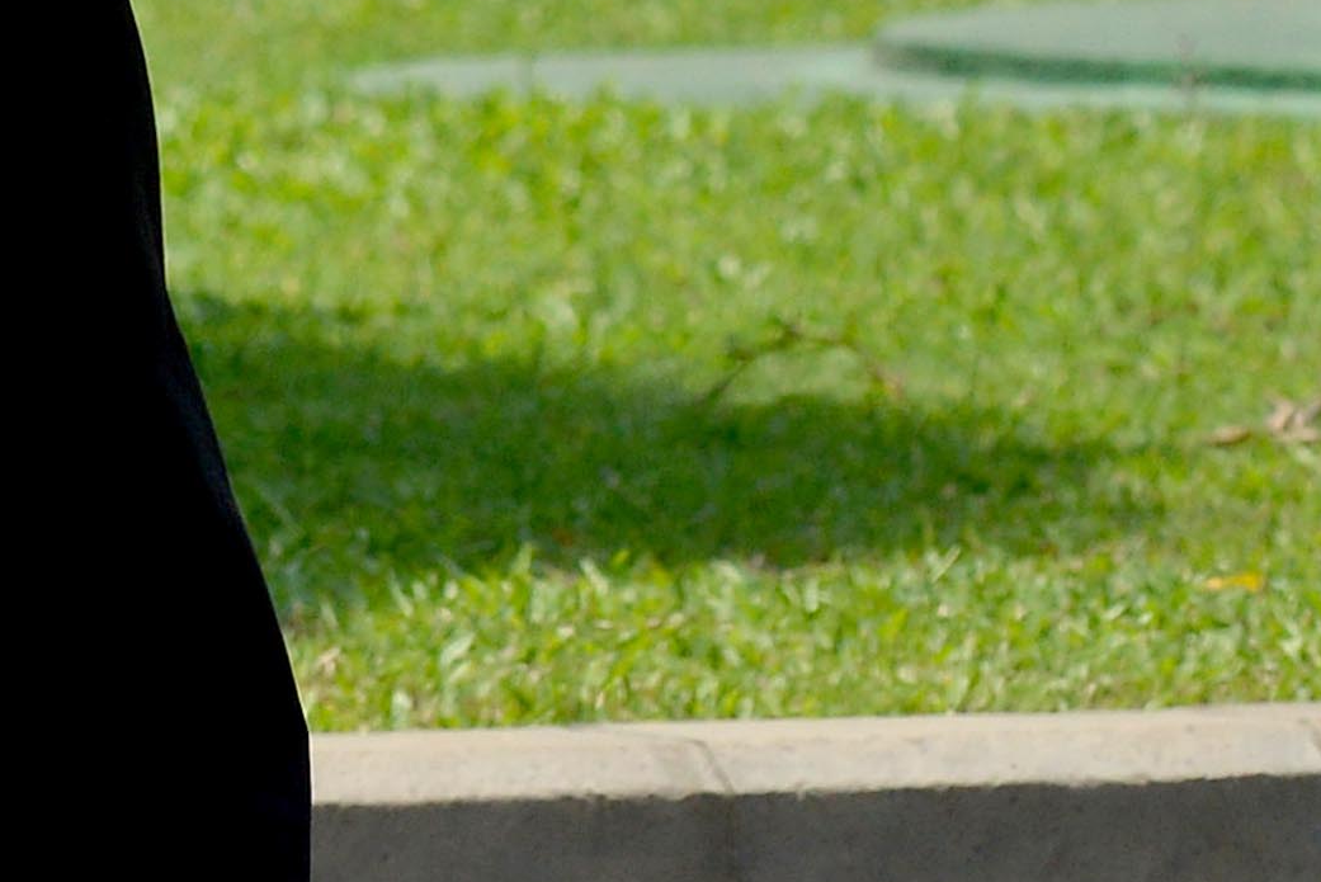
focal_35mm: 780
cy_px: -782
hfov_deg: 2.6
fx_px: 28632
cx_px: -768
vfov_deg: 1.8
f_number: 8
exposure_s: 1/1600
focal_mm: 135
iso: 400
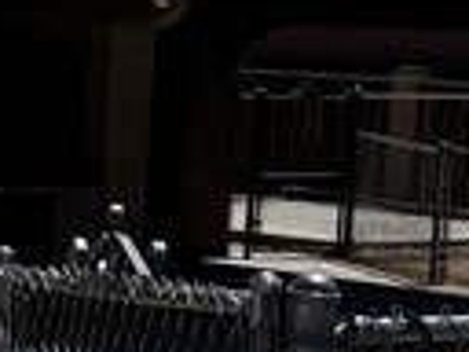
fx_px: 2601
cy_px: 158
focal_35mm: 192
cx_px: -1140
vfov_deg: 7.7
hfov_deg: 8.1
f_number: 1.78
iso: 80
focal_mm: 6.76
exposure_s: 1/10417
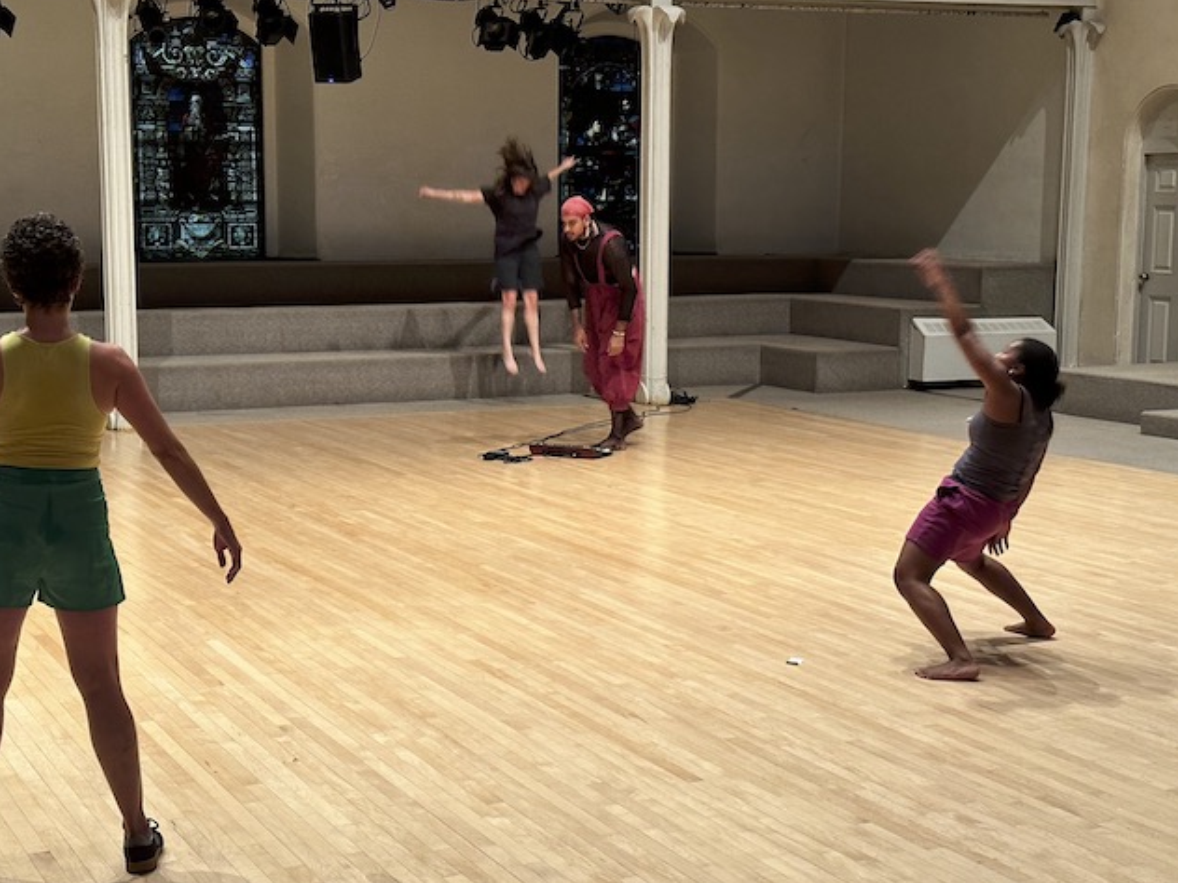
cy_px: 459
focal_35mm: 57
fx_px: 1940
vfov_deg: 25.7
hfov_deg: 33.7
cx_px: 501
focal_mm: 6.86
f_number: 1.78
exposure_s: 1/40
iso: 250
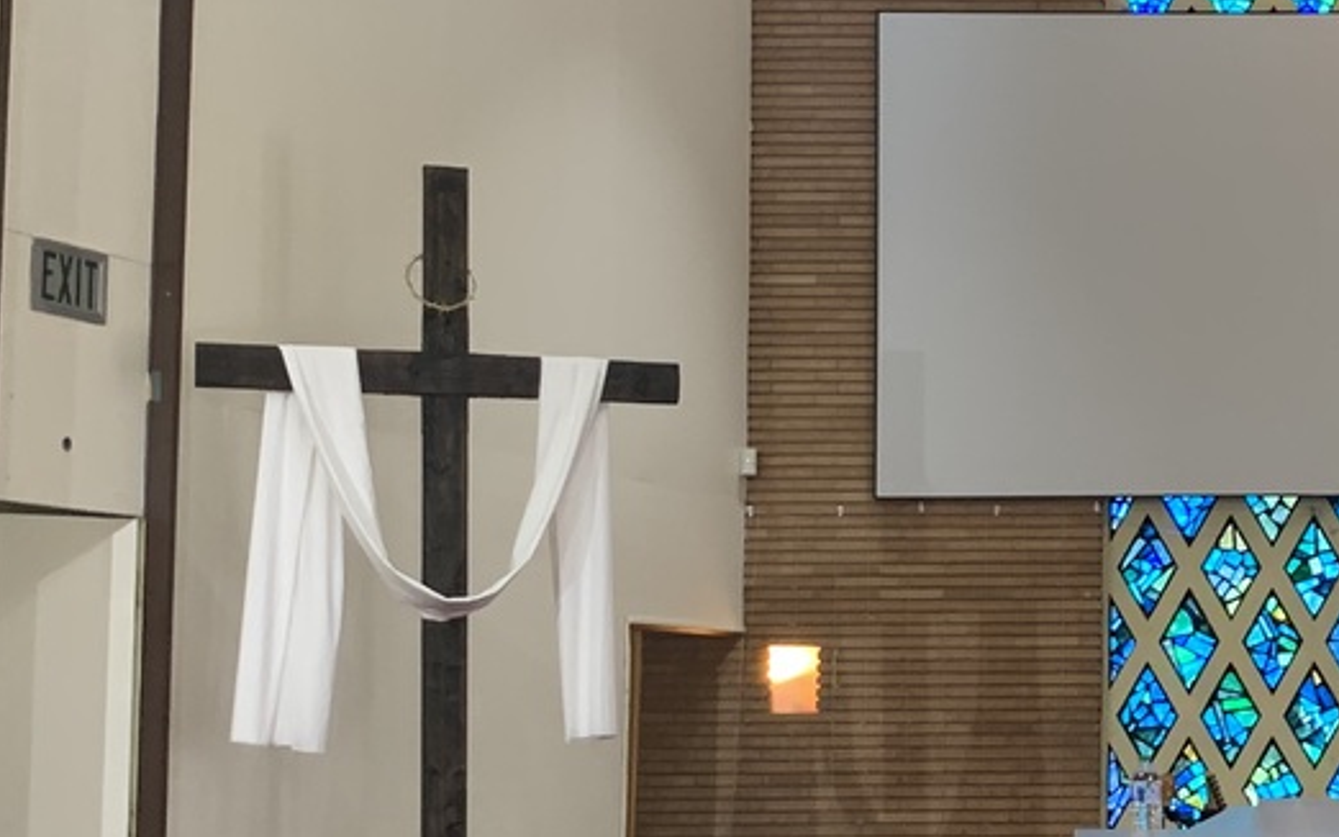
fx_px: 2773
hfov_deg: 26.1
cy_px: 508
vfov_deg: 17.1
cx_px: 1262
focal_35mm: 76
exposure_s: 1/60
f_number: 1.8
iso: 200
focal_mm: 4.25
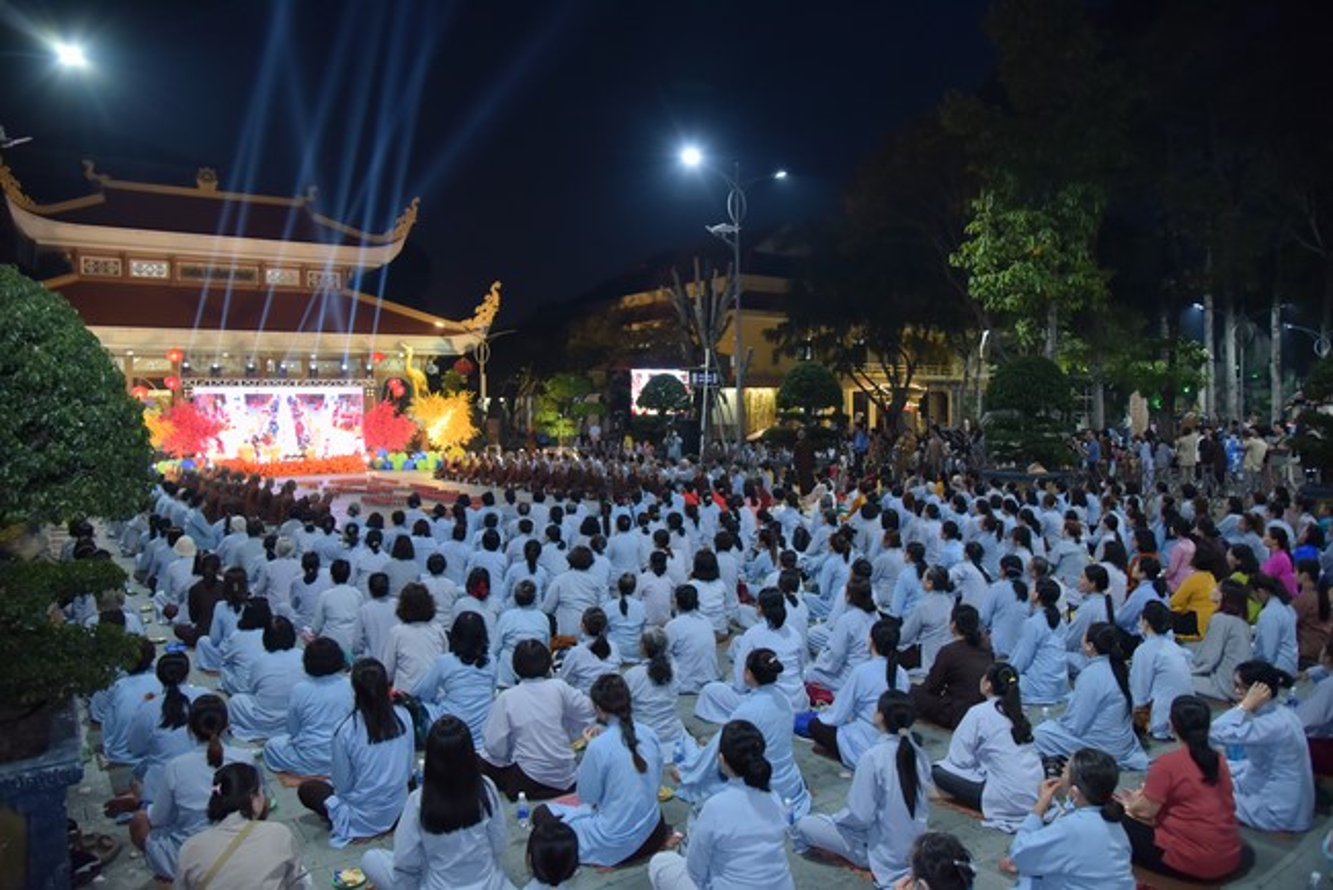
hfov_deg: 73.7
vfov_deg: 53.2
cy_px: 445
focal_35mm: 24
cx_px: 666
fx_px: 889
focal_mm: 24
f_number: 4.5
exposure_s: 1/60
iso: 1250
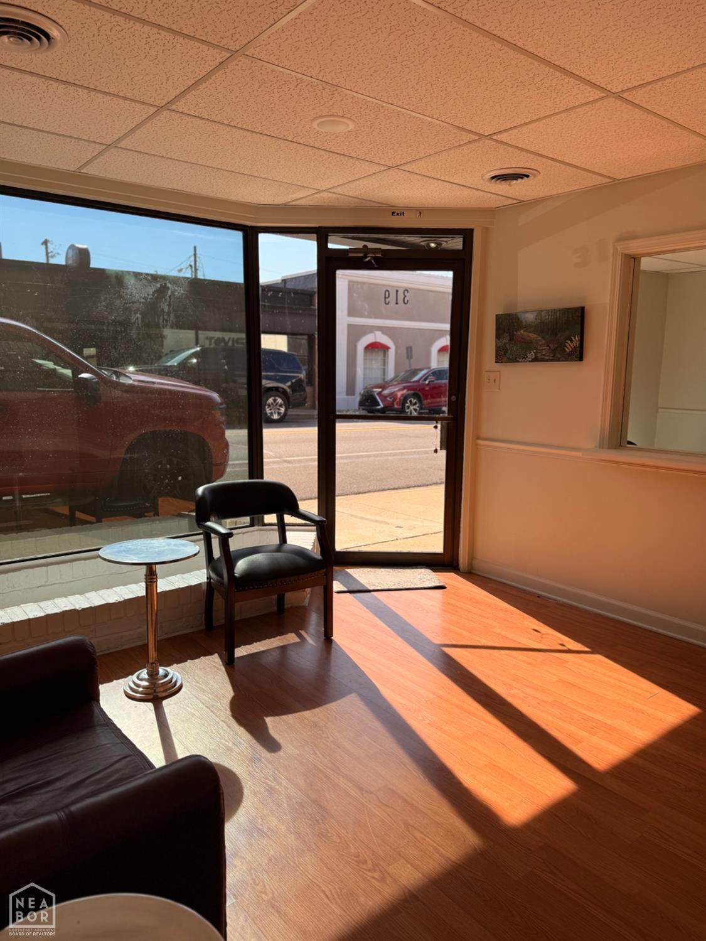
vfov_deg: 71.6
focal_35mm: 24
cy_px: 470
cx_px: 353
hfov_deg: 56.8
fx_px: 652
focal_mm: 6.76
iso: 80
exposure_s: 1/1032
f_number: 1.78
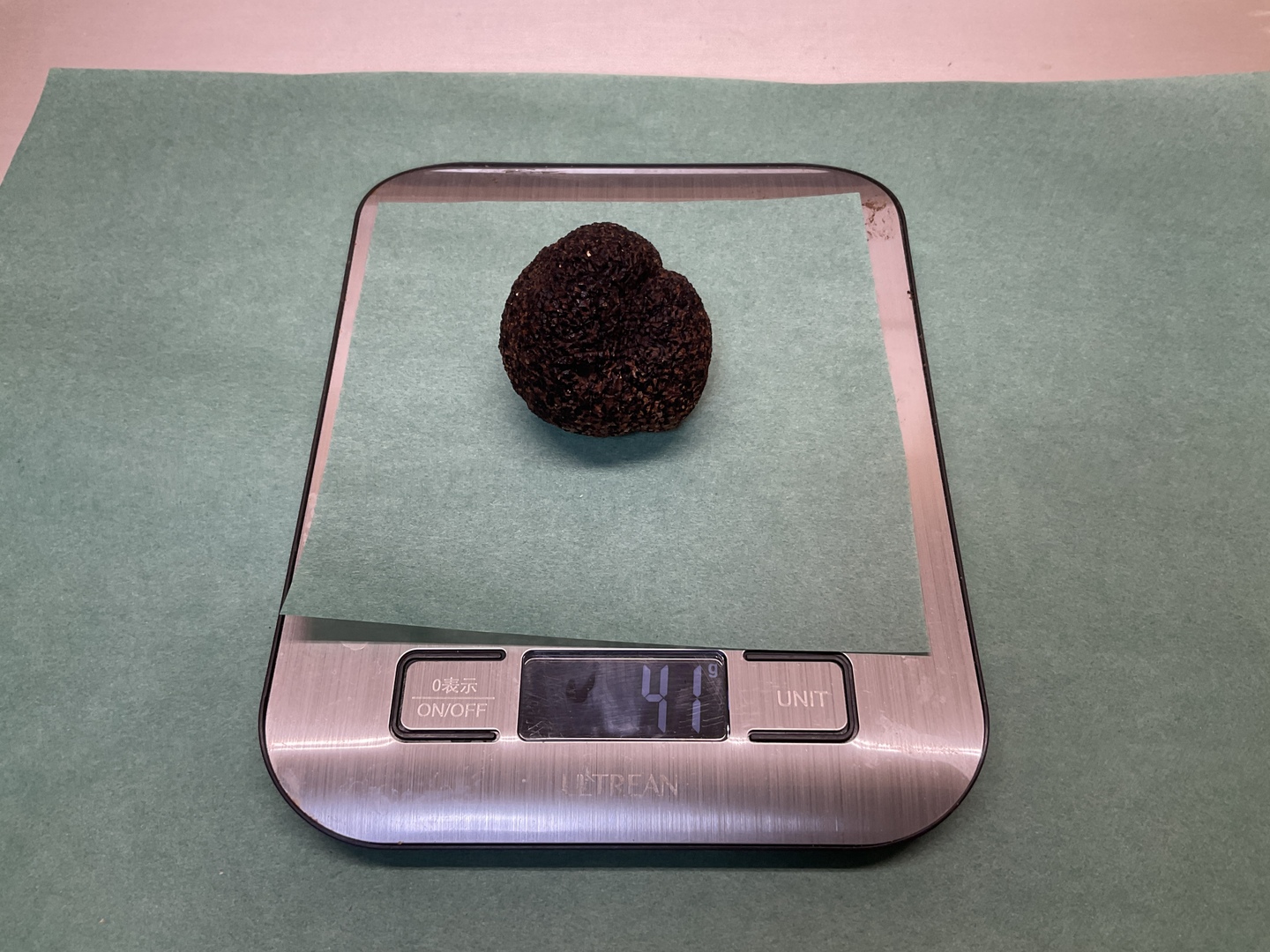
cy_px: 476
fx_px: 1064
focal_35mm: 29
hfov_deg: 61.7
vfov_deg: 48.2
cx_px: 635
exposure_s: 1/120
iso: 64
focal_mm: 3
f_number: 1.8
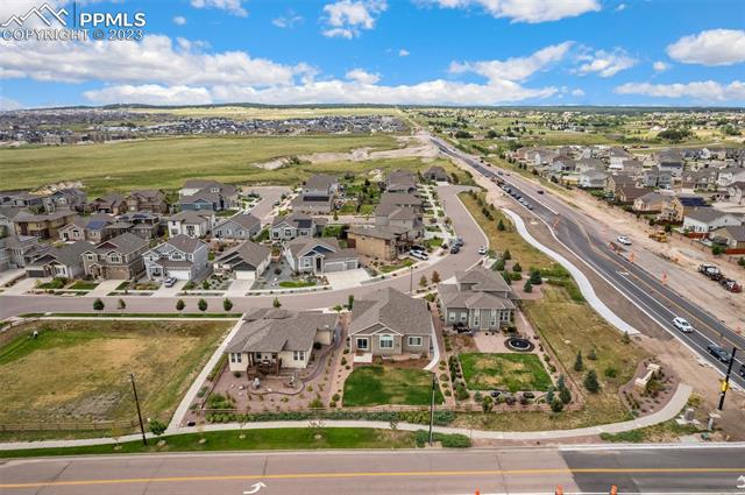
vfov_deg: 57.1
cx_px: 372
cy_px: 248
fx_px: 455
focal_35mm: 22
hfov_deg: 78.7
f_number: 2.8
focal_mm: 8.38
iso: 100
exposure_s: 1/1250
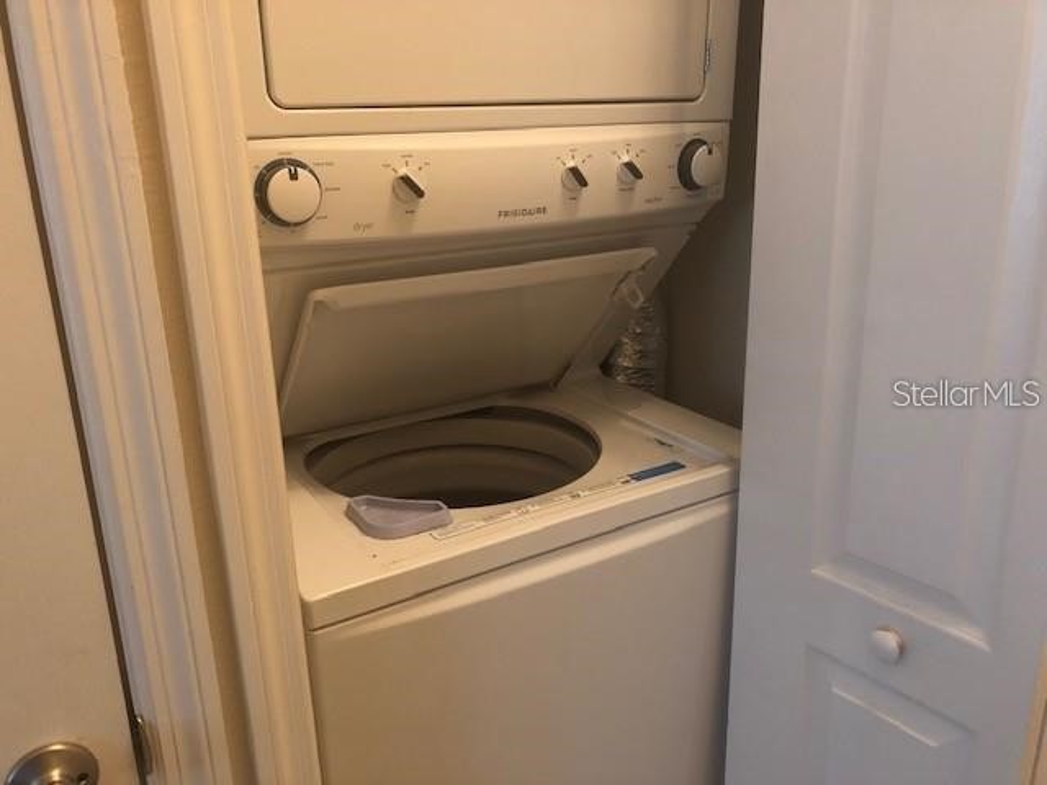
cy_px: 392
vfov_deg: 49.7
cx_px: 524
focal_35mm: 28
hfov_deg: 63.4
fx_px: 847
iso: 100
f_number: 1.8
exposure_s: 1/6
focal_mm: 3.99
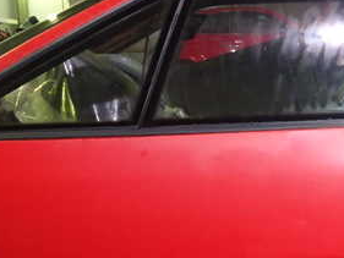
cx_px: 175
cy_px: 201
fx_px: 636
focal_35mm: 64
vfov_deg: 22.7
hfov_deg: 30.3
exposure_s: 1/30
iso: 500
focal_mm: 5.4
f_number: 2.3
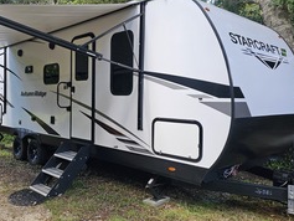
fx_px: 289
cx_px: 103
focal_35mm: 34
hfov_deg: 53.1
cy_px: 100
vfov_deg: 41.8
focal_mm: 6.3
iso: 64
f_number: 1.7
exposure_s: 1/207
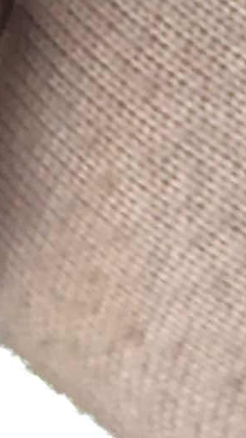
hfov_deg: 2.9
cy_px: -1065
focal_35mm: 411
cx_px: 604
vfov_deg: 4.9
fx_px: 4772
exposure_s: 1/120
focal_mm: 6.81
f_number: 1.85
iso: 80
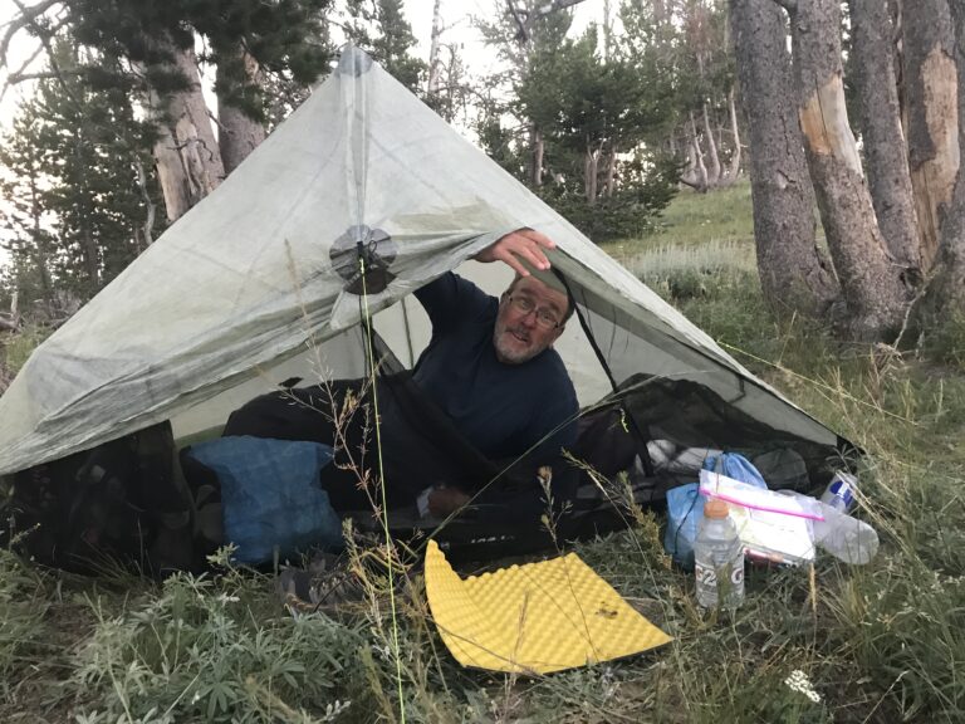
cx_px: 482
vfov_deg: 49.7
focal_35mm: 28
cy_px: 362
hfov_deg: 63.4
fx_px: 781
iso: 80
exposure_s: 1/15
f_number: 1.8
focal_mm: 3.99
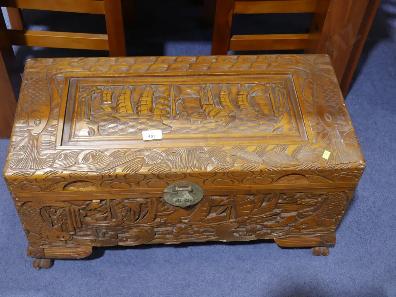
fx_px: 526
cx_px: 198
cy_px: 148
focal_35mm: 46
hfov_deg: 41.2
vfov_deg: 31.5
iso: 800
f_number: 5.1
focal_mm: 23
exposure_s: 1/60
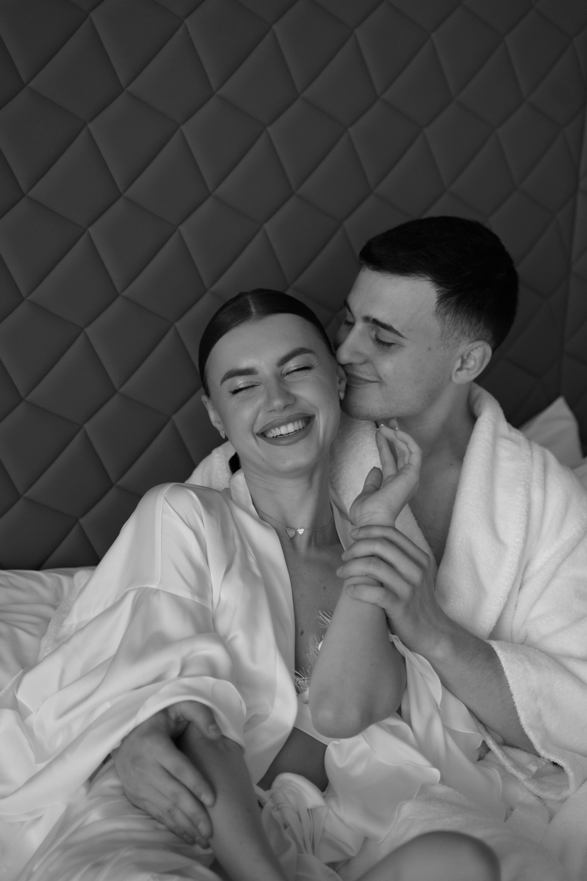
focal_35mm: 67
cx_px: 294
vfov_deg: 30.1
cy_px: 440
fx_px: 1639
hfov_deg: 20.3
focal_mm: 67
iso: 800
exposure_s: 1/800
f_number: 2.8
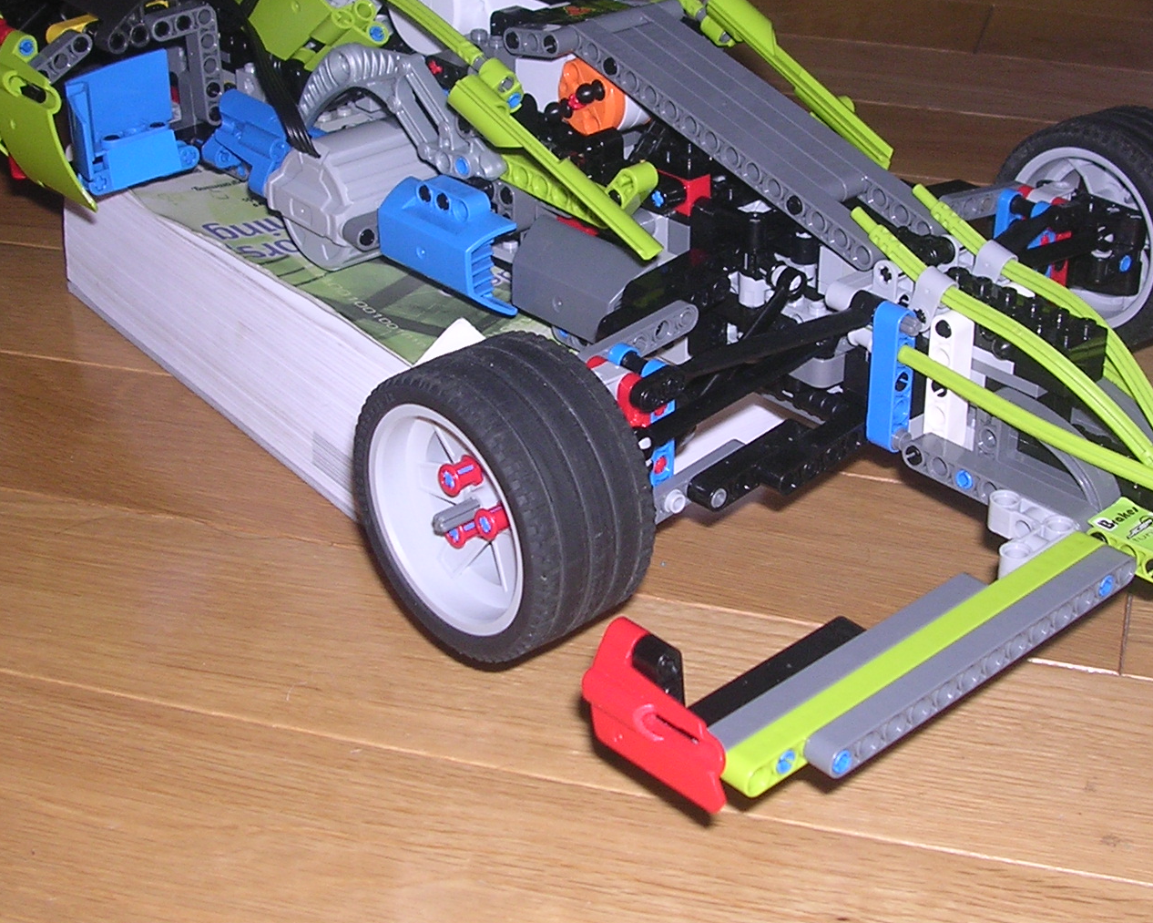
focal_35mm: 60
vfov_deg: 25.3
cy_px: 339
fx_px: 2048
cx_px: 622
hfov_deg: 31.4
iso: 100
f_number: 2.8
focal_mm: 5.8
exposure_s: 1/60.1
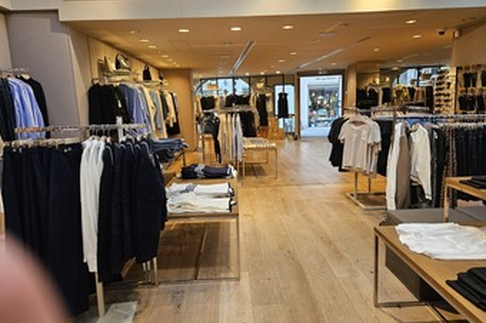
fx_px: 337
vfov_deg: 51.2
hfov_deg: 71.6
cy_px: 163
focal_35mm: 25
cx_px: 248
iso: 64
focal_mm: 5.4
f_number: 1.8
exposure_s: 1/100
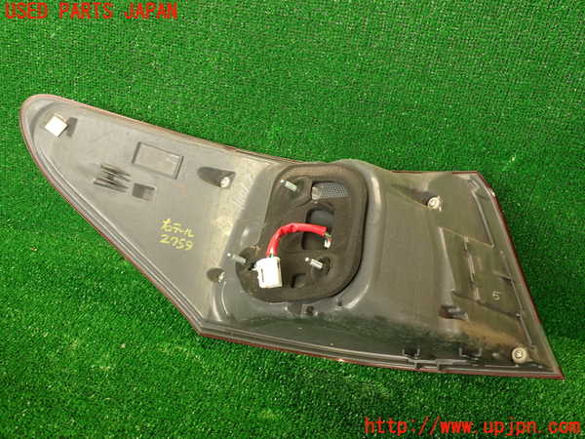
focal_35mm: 32
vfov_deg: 44.2
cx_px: 292
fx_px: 541
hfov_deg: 56.8
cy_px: 220
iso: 200
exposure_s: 1/30
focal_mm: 5.79
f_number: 2.4
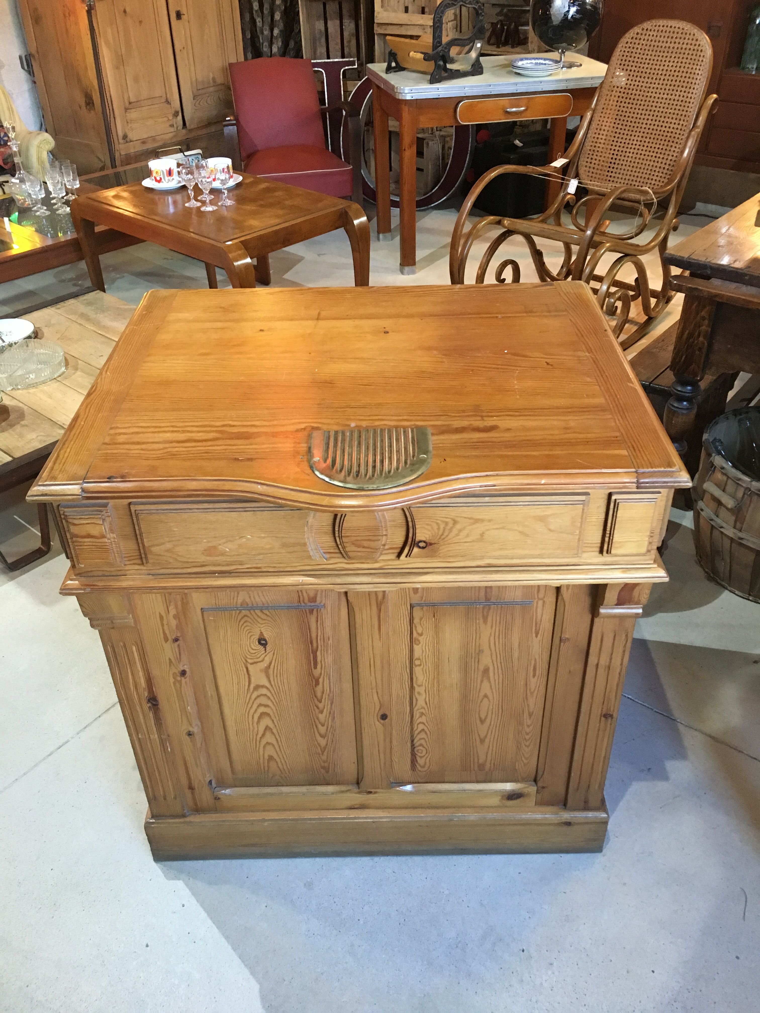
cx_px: 380
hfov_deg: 48.2
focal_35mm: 29
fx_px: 849
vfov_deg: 61.7
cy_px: 506
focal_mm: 4.15
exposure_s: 1/33
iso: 250
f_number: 2.2
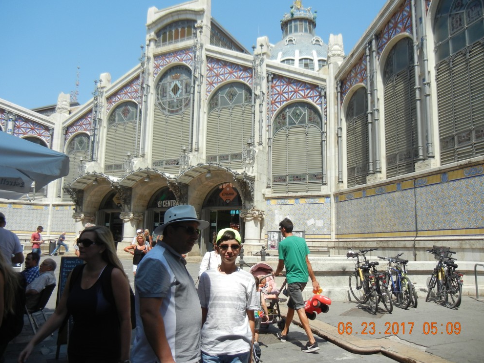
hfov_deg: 58.4
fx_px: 433
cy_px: 180
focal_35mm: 31
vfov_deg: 45.4
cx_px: 241
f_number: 7
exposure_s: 1/447
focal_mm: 5.4
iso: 160
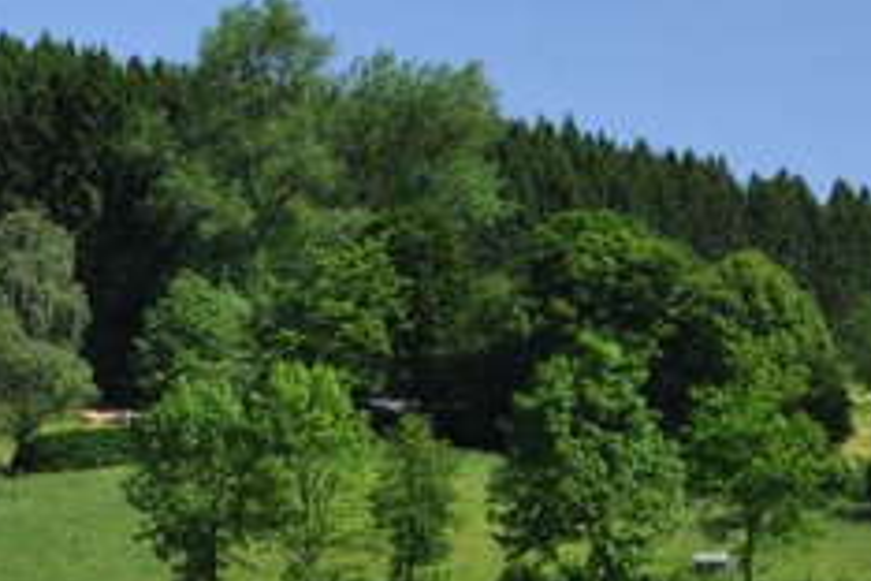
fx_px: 3435
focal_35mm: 142
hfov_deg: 13.6
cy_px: 916
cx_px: -454
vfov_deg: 9.4
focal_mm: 28
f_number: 10
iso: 200
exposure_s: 1/400
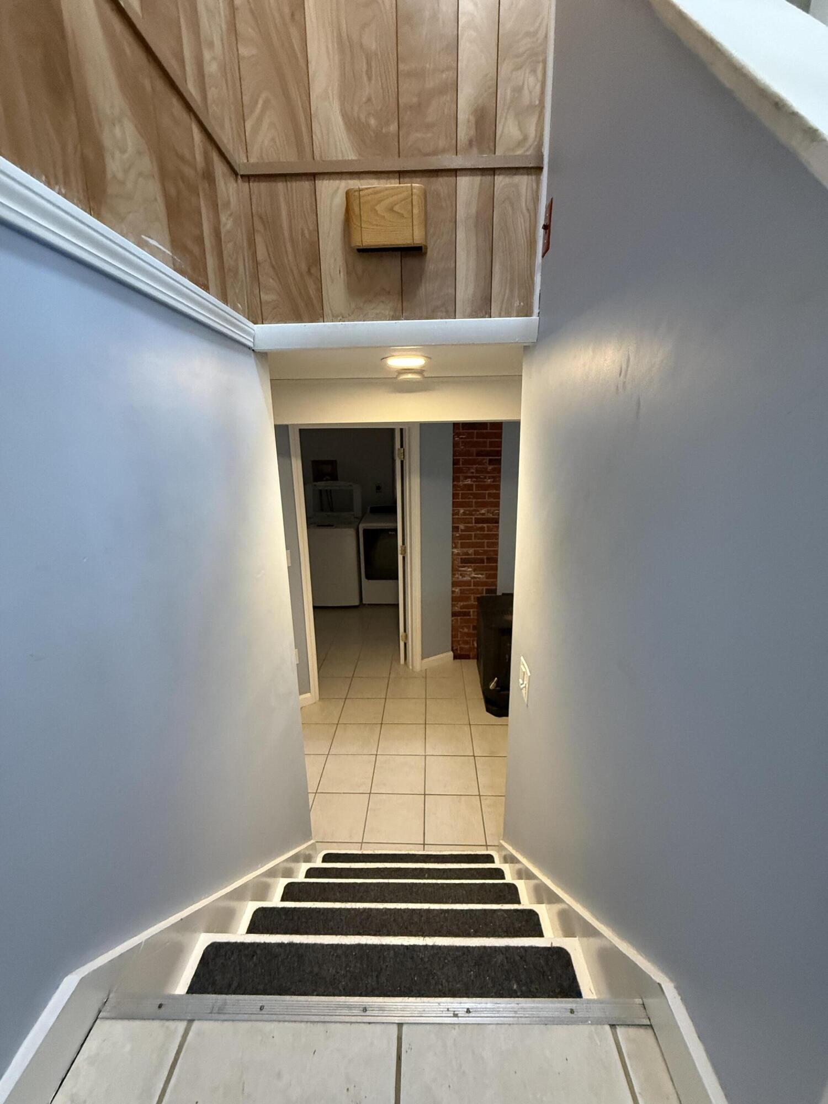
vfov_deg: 102.1
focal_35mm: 14
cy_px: 552
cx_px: 414
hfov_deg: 85.7
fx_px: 446
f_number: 2.2
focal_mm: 2.22
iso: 500
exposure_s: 1/60
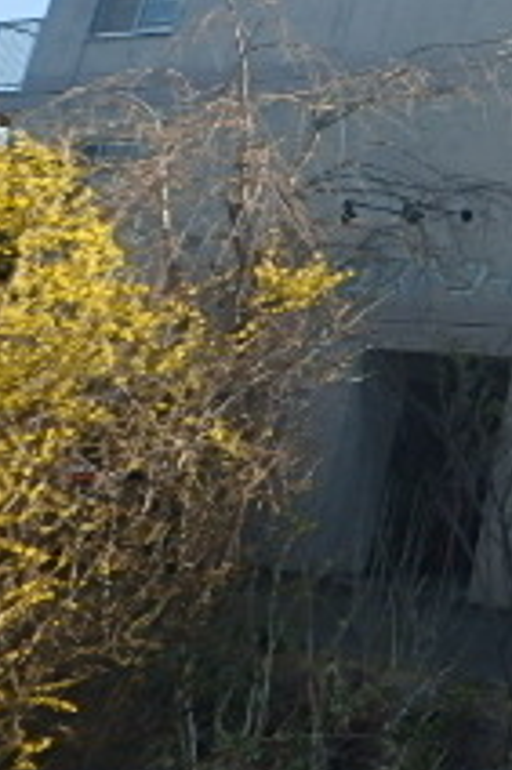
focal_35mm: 66
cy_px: 44
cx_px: 1108
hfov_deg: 15.3
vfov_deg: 29.0
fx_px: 1410
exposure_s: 1/800
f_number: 3.5
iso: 125
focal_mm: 3.7
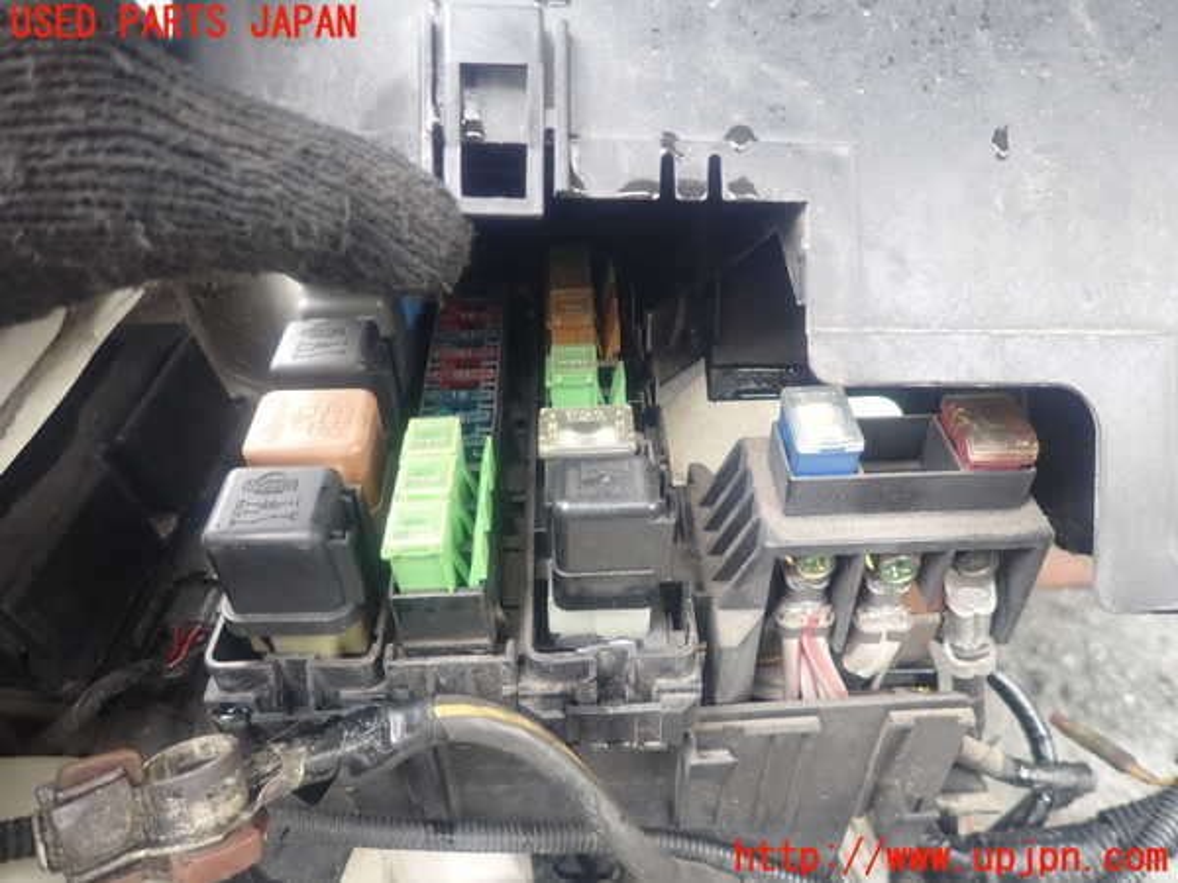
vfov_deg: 54.9
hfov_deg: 69.4
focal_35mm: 25
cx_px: 589
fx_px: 851
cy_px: 442
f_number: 2
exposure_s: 1/60
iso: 160
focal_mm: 4.5
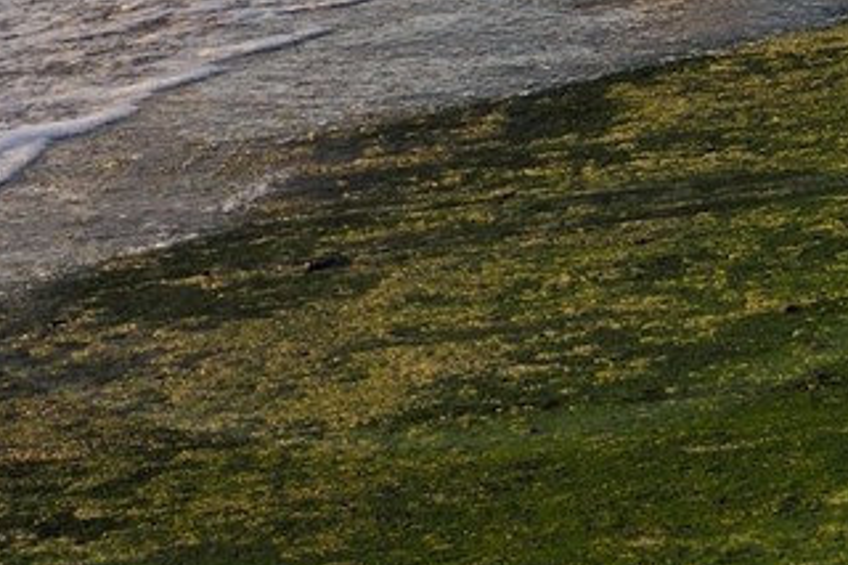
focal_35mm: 280
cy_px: -527
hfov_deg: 7.4
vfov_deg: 4.8
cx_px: 392
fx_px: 6592
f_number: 9
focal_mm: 56
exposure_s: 1/400
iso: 400
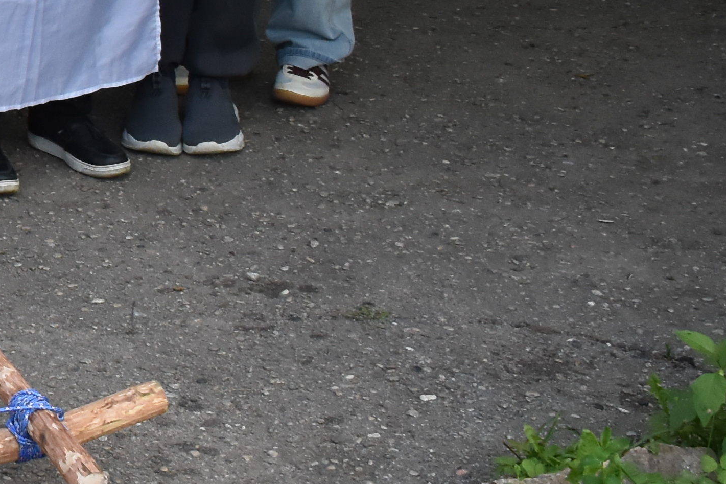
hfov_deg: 15.2
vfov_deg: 11.3
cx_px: -622
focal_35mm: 114
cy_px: -332
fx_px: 2299
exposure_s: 1/250
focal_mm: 18
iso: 800
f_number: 8
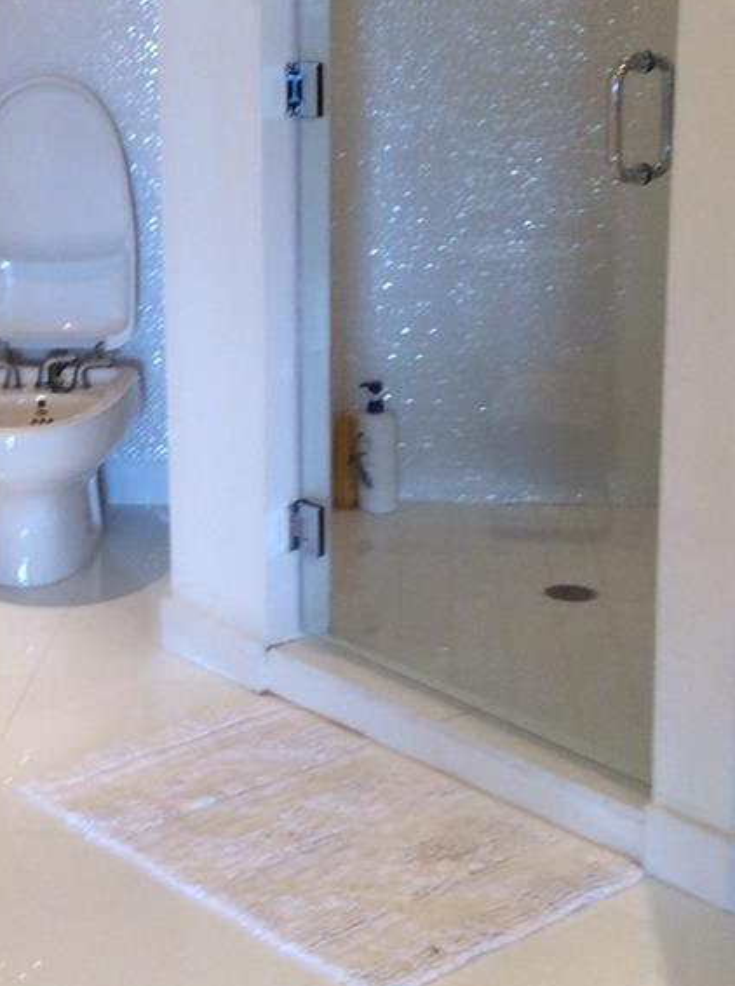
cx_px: 96
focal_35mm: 70
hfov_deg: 20.6
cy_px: 329
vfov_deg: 27.7
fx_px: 1989
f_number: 2.4
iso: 50
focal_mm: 3.3
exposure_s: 1/24
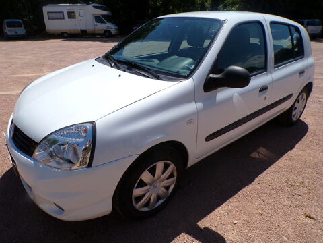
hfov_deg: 71.6
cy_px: 122
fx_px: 224
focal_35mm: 24
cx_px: 162
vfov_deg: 56.8
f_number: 4.4
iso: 100
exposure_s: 1/900
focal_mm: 4.3
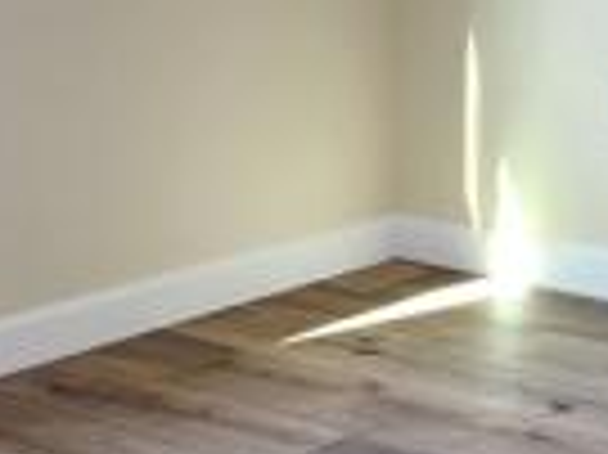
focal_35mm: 109
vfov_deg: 13.0
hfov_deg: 17.2
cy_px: -166
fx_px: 1913
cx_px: 739
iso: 100
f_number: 1.8
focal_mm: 6.4
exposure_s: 1/120
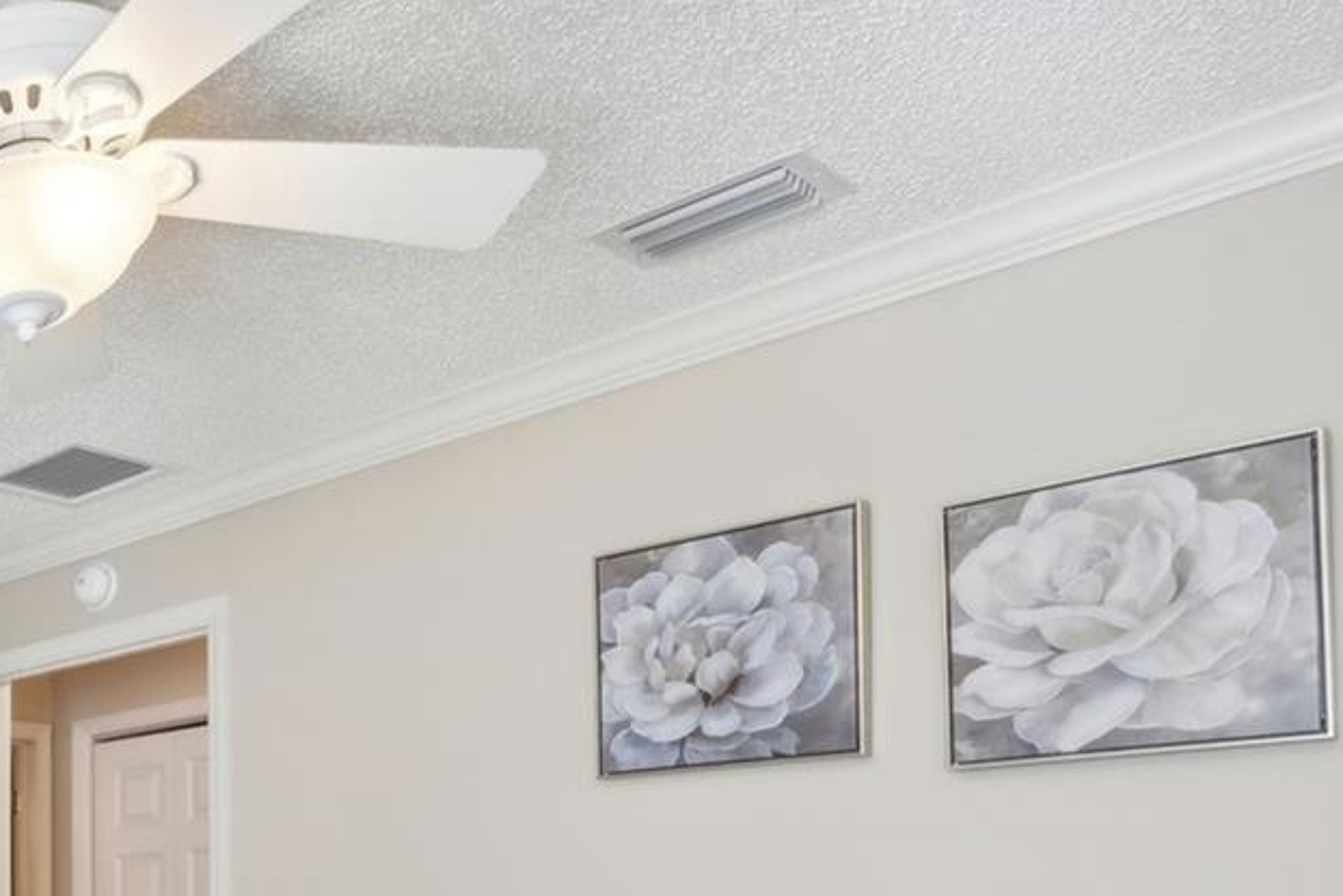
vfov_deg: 32.6
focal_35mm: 36
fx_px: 1343
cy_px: 974
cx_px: -320
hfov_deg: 37.7
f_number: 8
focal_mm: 14
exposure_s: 1/8
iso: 400
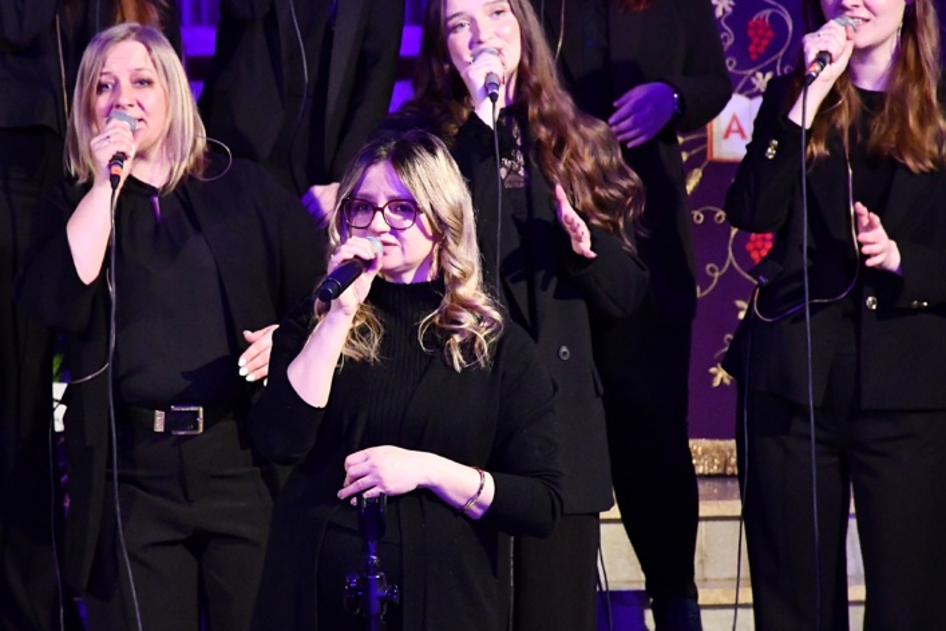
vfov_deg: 4.5
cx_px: 326
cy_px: 260
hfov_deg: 6.8
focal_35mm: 304
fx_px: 7991
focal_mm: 140
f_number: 5.6
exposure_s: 1/125
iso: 8000
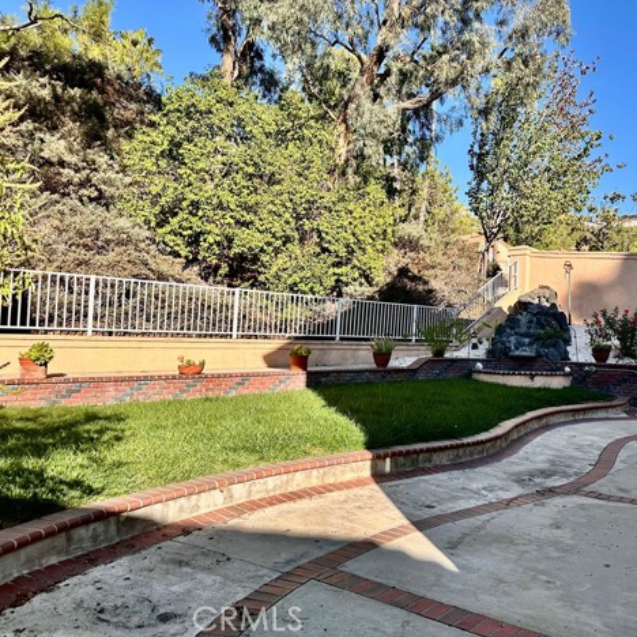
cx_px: 419
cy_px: 312
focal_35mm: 29
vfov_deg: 55.6
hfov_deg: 54.6
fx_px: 604
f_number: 1.78
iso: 80
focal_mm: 6.86
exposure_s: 1/2353
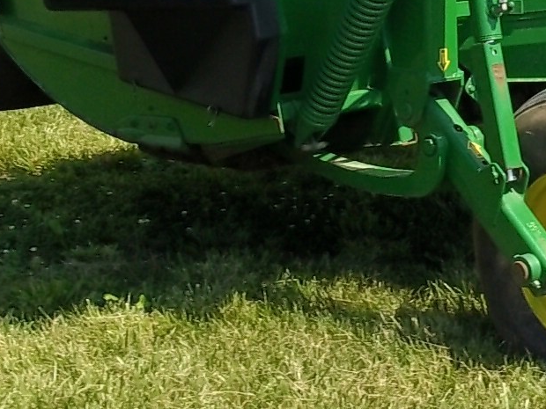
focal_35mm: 119
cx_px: 369
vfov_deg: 12.1
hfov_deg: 16.5
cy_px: -97
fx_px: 1877
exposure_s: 1/160
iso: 80
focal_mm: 6.5
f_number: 8
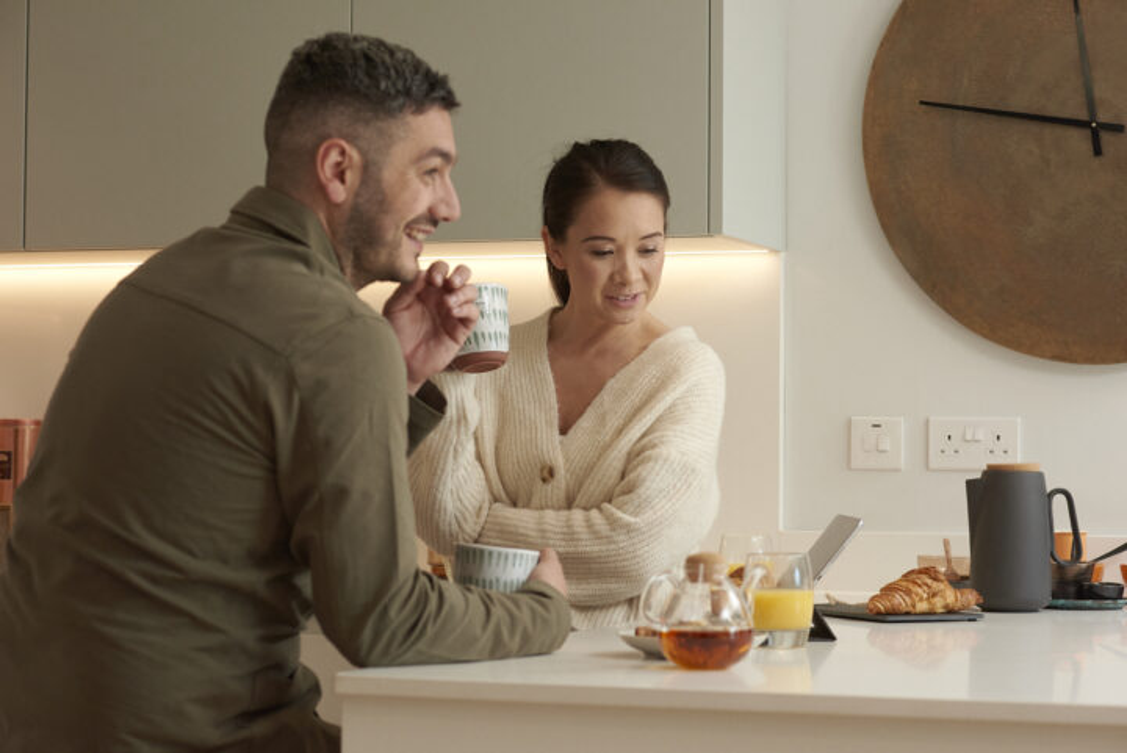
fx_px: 2662
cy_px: 376
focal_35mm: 85
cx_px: 564
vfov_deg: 16.1
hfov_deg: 23.9
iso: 800
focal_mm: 85
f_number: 5.6
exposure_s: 1/200
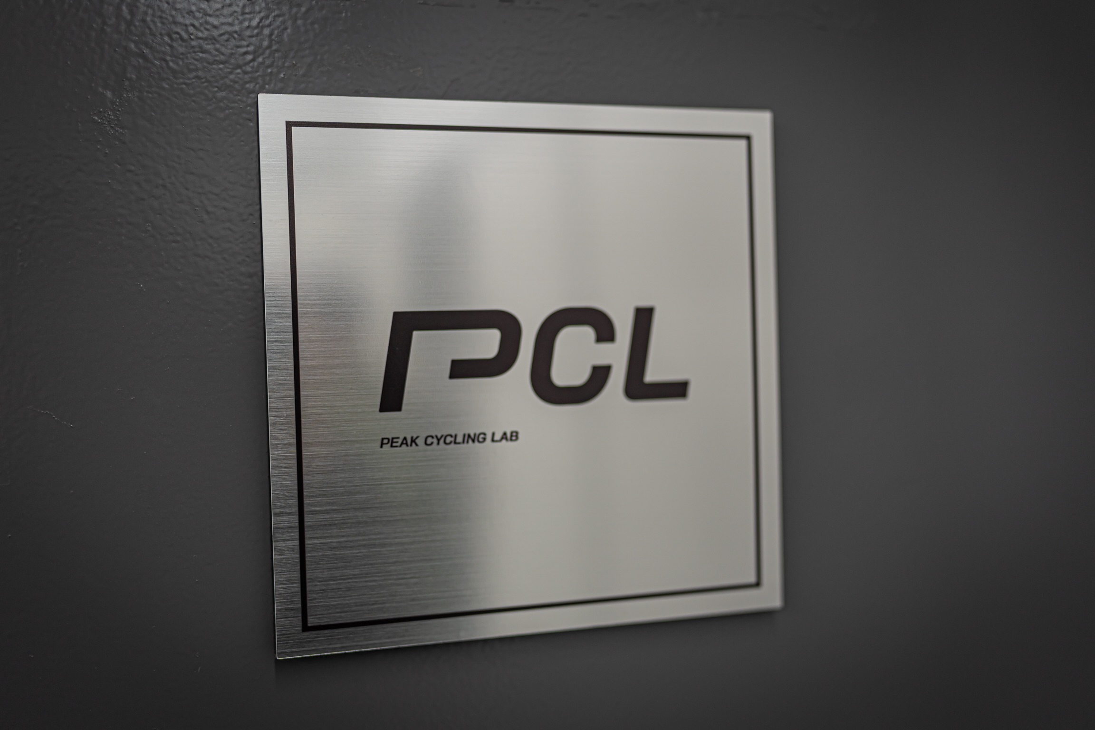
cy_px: 365
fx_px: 1065
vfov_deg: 37.9
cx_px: 548
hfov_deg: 54.4
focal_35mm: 35
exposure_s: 1/250
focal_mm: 35
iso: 160
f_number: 1.4
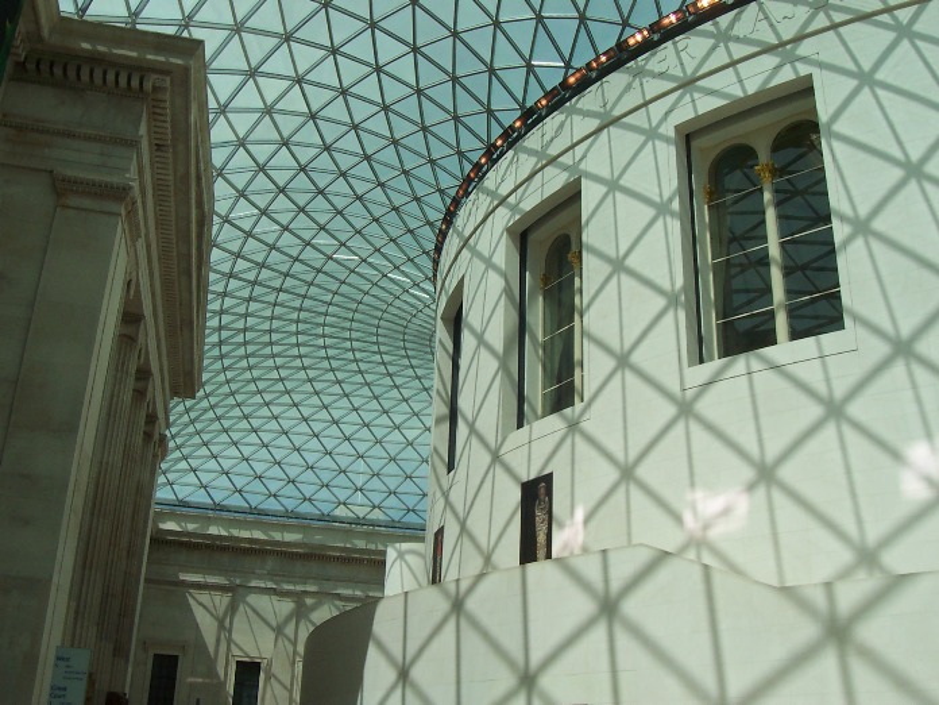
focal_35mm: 37
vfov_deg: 38.7
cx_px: 470
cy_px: 352
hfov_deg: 50.1
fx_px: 1004
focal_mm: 5.6
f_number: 5.6
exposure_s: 1/350
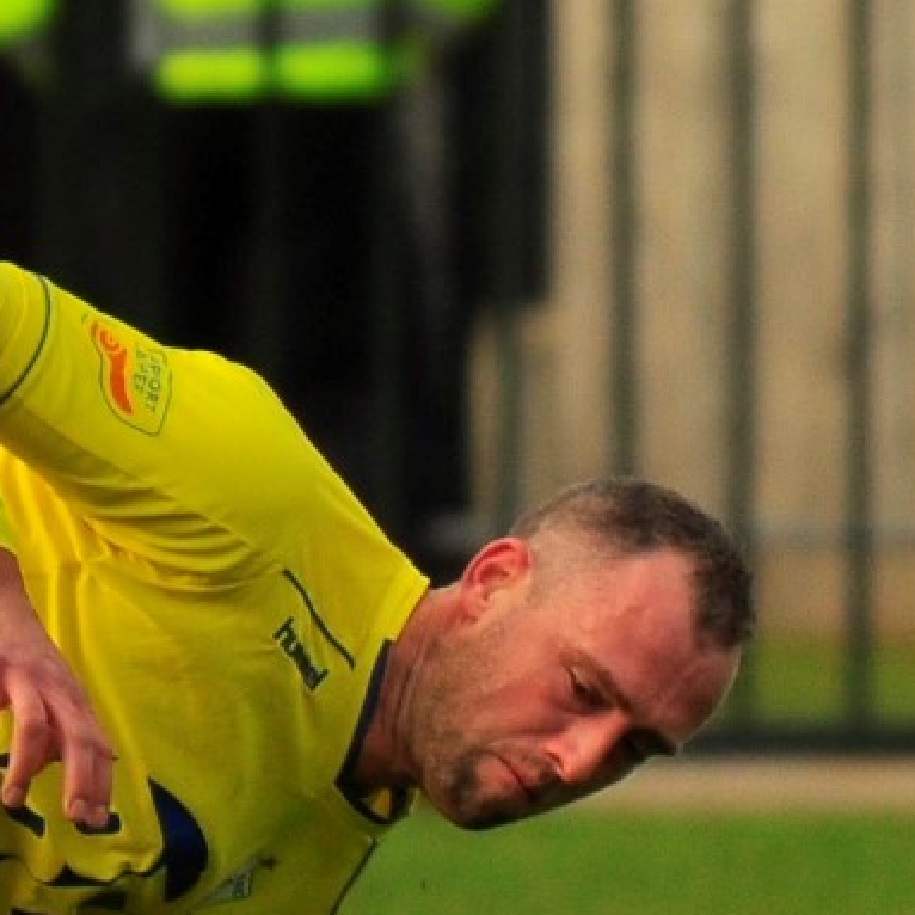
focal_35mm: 1514
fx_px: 45277
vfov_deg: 1.2
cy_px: 604
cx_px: -576
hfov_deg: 1.2
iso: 250
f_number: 4
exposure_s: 1/1600
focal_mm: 280
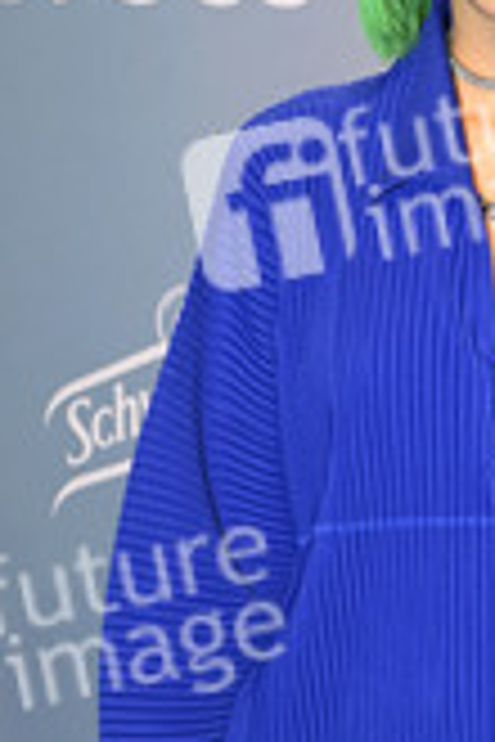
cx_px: 544
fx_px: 2743
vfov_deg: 15.4
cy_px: 409
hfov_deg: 10.2
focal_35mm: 133
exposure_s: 1/250
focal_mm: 55
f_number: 5.6
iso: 800
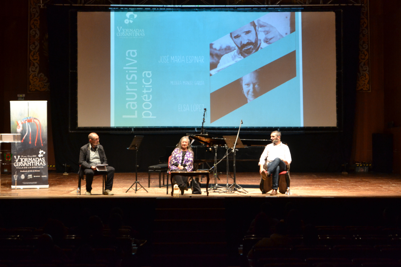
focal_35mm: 82
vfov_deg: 16.6
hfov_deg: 24.6
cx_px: 200
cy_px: 134
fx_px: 919
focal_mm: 55
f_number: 7.1
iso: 1600
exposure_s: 1/10
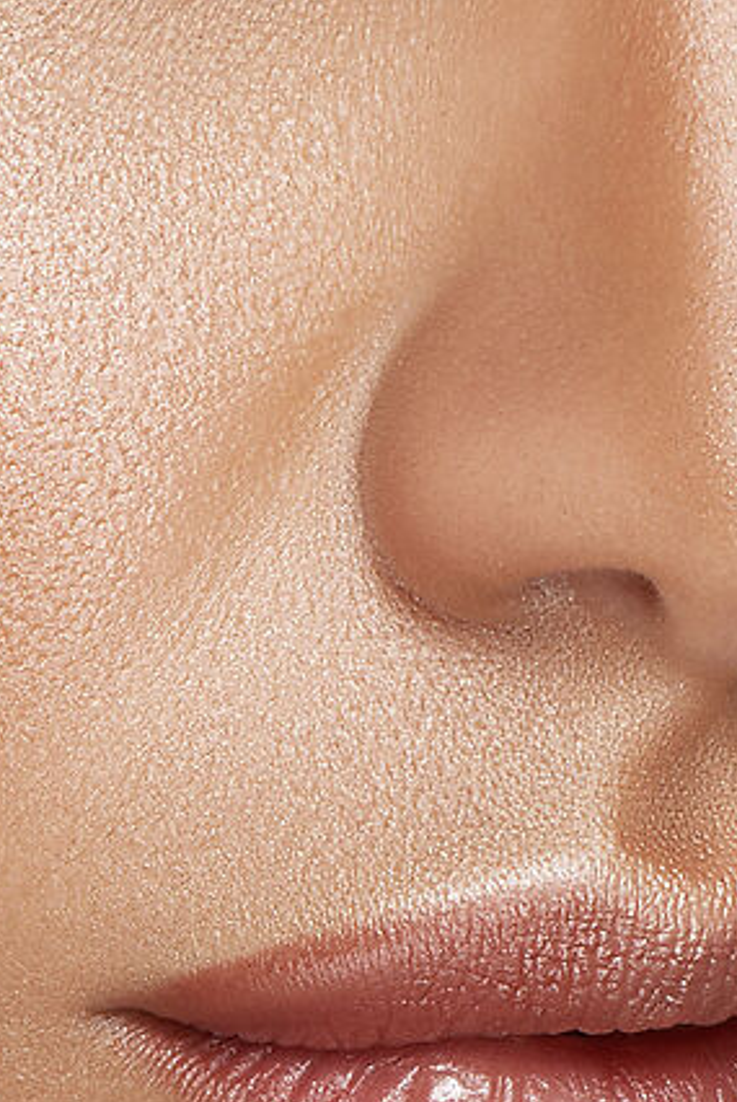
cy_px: 598
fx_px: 18103
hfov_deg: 2.3
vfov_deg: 3.5
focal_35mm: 591
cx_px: 295
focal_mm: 105
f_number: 16
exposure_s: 1/125
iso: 100
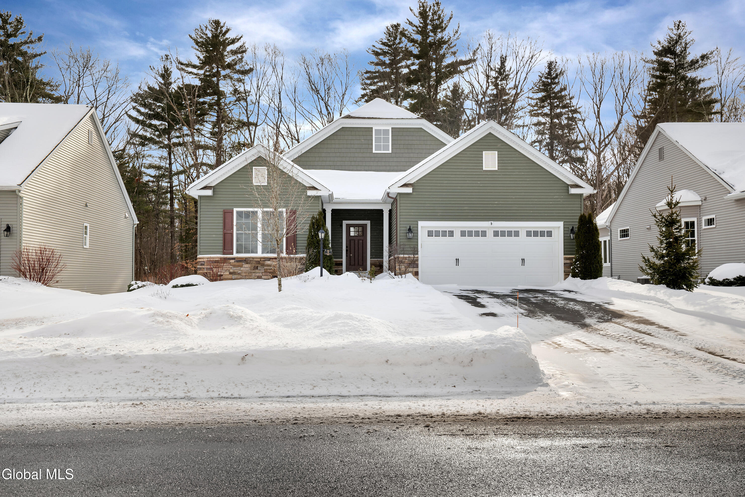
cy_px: 248
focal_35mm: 35
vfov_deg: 37.9
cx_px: 372
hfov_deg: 54.4
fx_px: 724
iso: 250
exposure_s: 1/2000
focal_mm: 35
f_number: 4.5
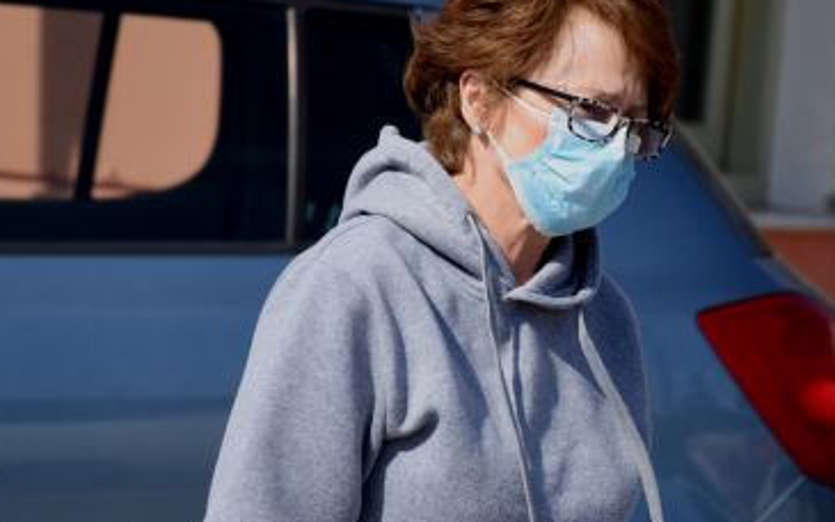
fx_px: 8532
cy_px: 258
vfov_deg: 3.5
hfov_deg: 5.6
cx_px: 551
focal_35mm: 375
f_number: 5.6
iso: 500
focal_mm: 140
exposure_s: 1/2000
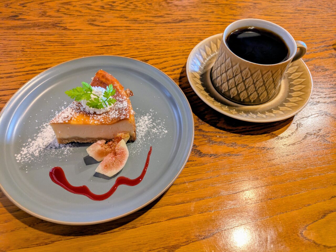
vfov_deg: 54.9
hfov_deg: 69.4
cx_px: 168
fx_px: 243
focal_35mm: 25
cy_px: 126
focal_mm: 5.43
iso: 153
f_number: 1.89
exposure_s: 1/40
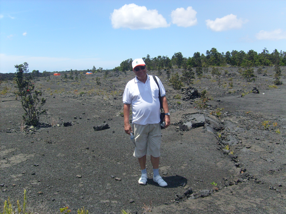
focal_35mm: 35
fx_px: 289
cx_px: 143
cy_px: 107
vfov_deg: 40.7
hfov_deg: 52.6
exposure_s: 1/250
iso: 80
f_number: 7.1
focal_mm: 5.8
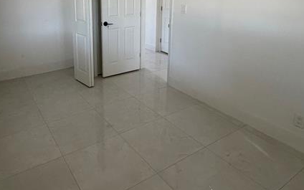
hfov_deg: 65.7
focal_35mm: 28
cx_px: 118
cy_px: 34
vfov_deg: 42.2
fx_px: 232
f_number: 2.2
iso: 320
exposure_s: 1/71
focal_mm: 2.22
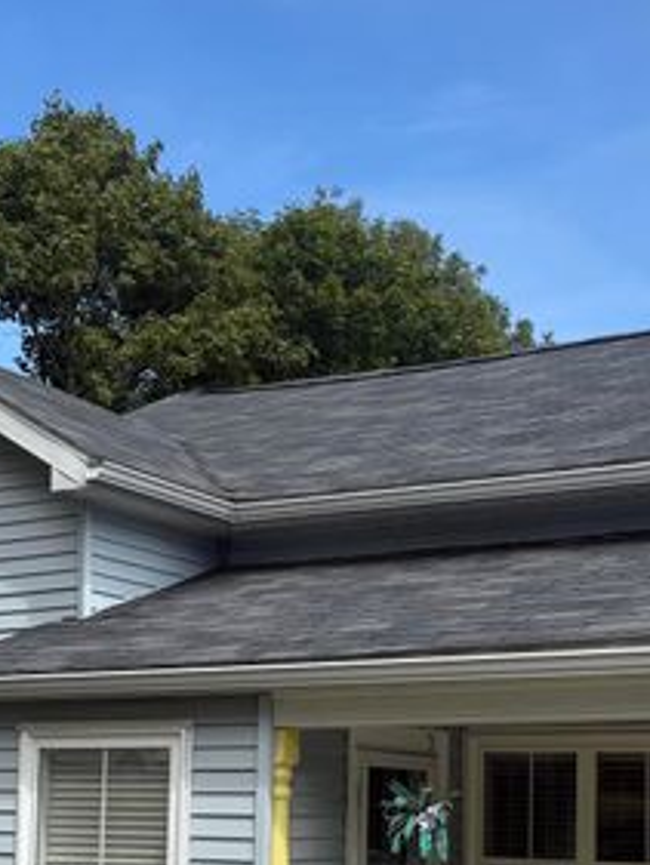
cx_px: 437
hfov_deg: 25.5
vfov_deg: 32.8
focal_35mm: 57
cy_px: 694
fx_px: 1426
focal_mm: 6.76
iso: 80
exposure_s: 1/2370
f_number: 1.78
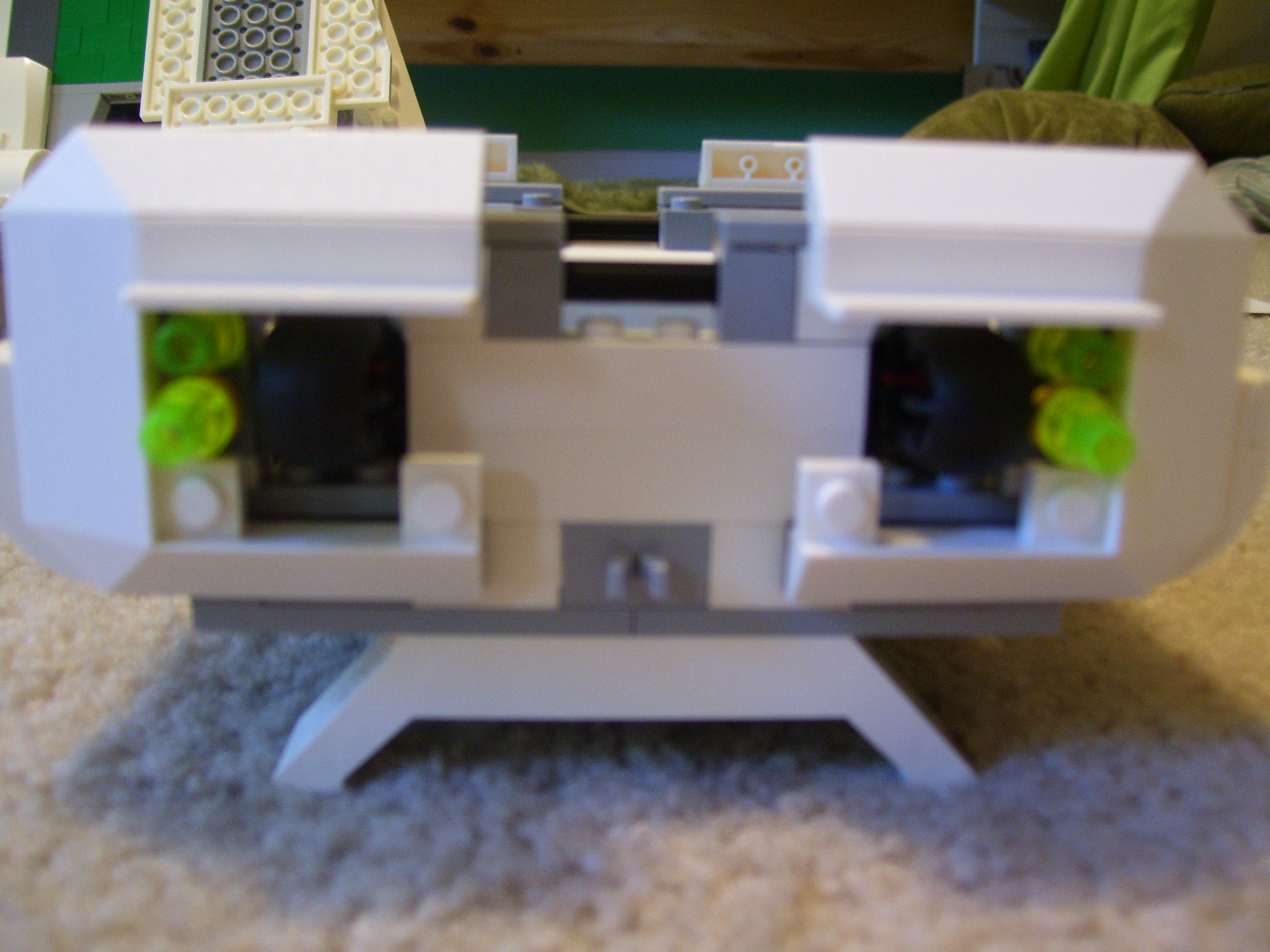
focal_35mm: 37
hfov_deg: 50.1
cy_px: 476
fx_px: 1357
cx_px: 635
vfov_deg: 38.7
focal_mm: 6
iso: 160
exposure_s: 1/8
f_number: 2.7
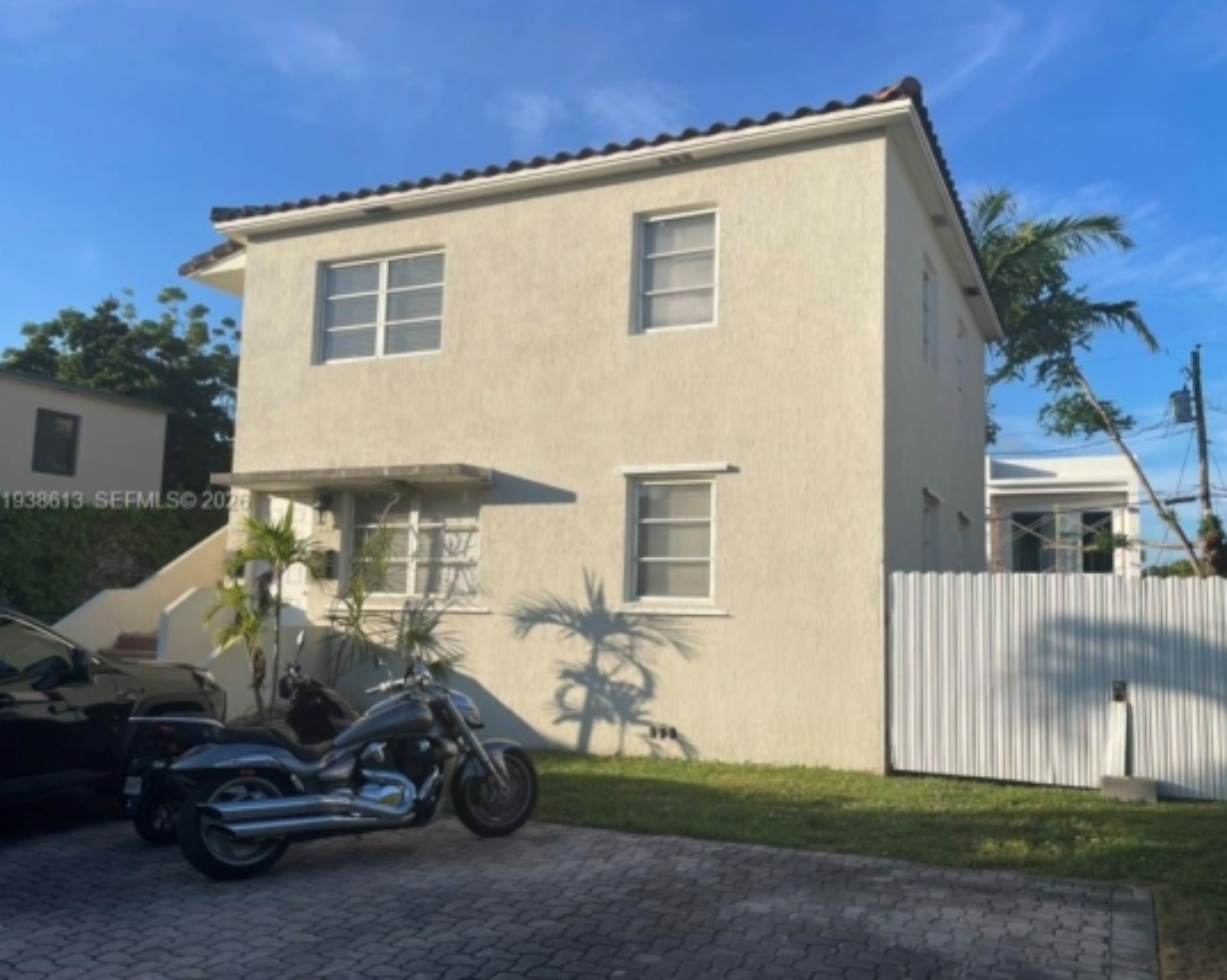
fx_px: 1016
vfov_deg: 51.5
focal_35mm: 28
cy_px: 503
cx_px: 647
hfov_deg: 62.2
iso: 32
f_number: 1.6
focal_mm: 4.2
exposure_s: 1/3509
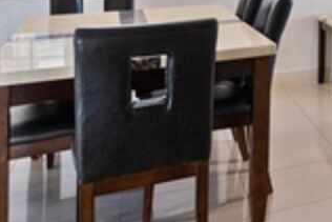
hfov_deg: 23.3
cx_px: 554
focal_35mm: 59
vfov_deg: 21.7
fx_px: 544
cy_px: -28
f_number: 4
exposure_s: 1/60
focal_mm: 7
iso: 2000
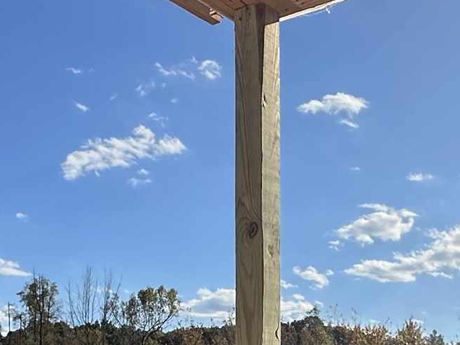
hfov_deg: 29.4
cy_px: 397
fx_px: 877
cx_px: 224
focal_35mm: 66
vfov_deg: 21.0
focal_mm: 2.22
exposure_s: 1/2959
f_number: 2.2
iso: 50
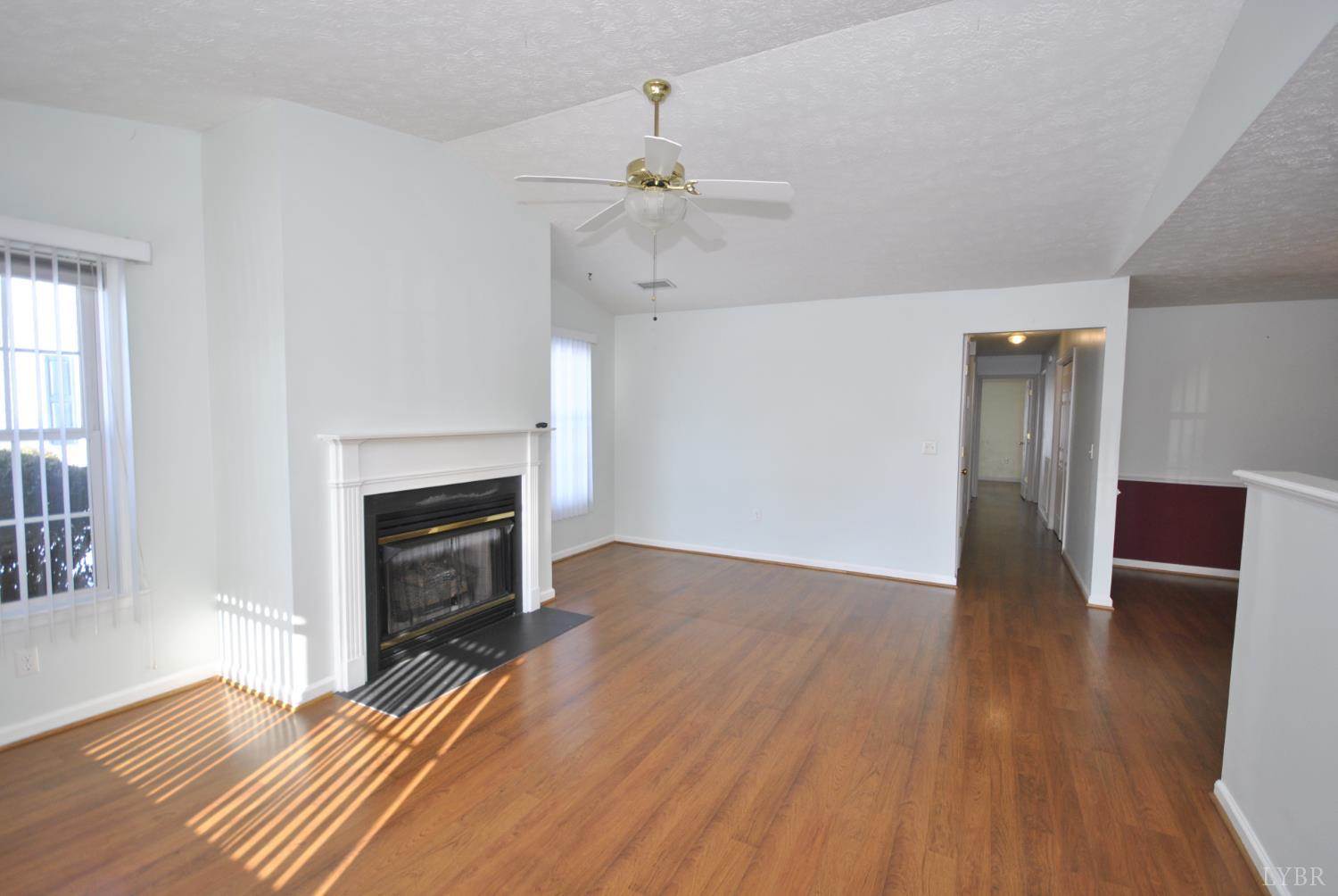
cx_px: 669
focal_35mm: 15
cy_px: 448
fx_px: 558
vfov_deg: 77.5
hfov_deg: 100.3
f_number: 4.5
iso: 200
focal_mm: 10
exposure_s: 1/80
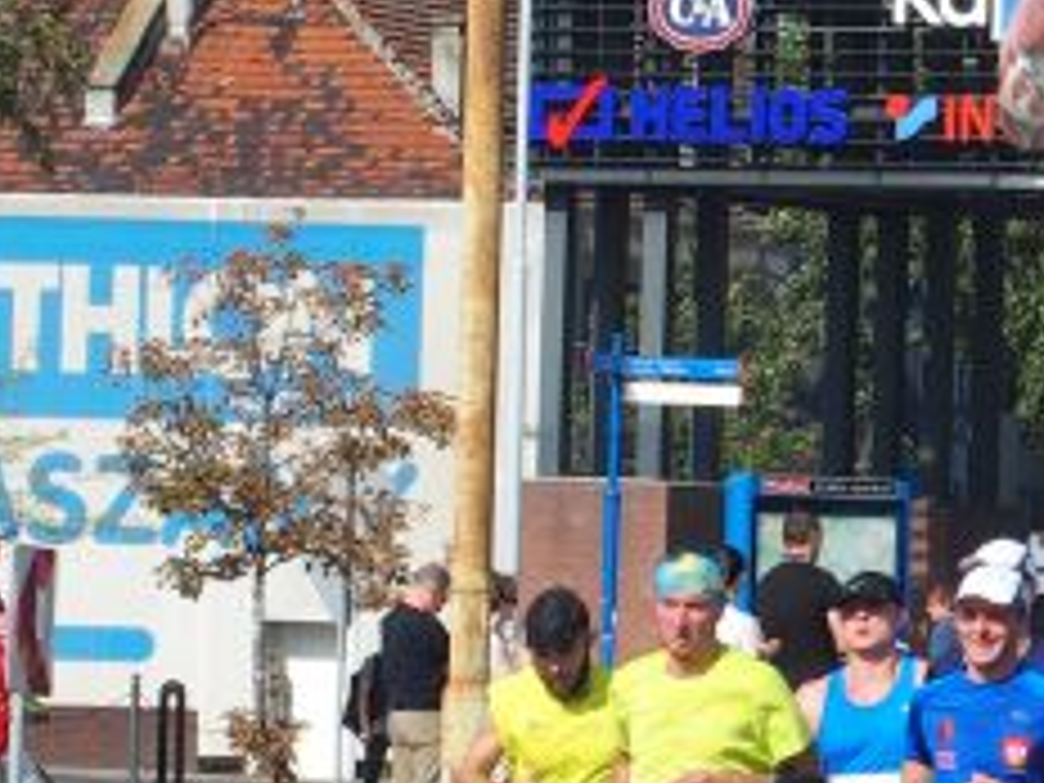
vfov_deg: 3.1
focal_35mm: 474
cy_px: 288
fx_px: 14296
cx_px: 1350
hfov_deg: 4.2
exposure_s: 1/640
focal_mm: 28.8
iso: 100
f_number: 4.5
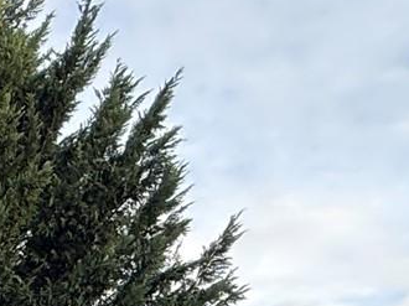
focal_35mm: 87
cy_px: 741
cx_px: -450
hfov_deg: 16.2
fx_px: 1027
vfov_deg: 12.9
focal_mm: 2.22
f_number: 2.2
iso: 50
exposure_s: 1/169
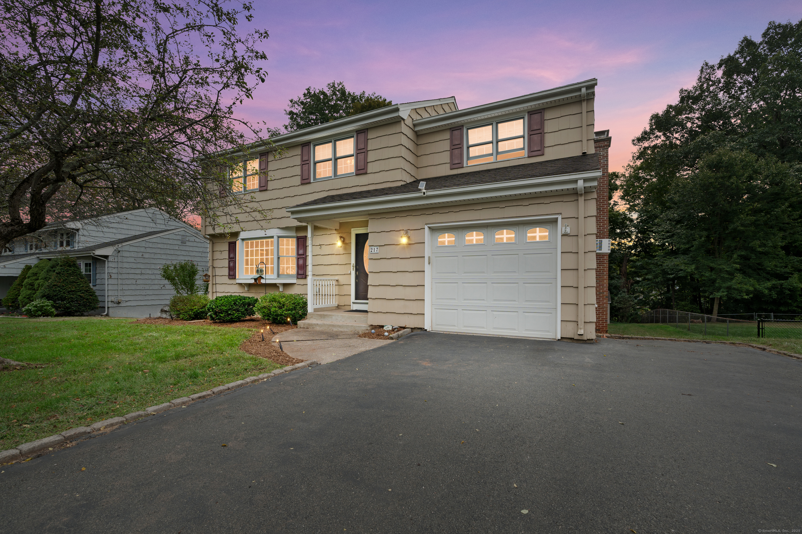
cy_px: 267
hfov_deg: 95.0
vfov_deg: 72.1
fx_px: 368
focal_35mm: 16
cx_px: 401
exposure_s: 1/30
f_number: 8
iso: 125
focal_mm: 16.5
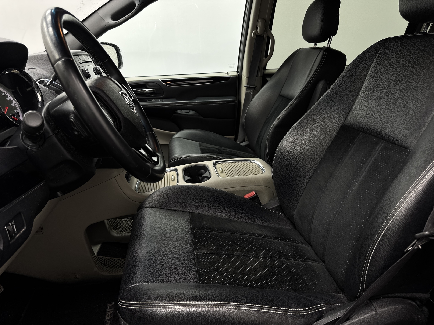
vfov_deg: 56.8
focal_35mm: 24
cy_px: 162
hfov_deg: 71.6
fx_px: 301
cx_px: 217
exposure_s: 1/121
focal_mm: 6.76
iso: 125
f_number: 1.78
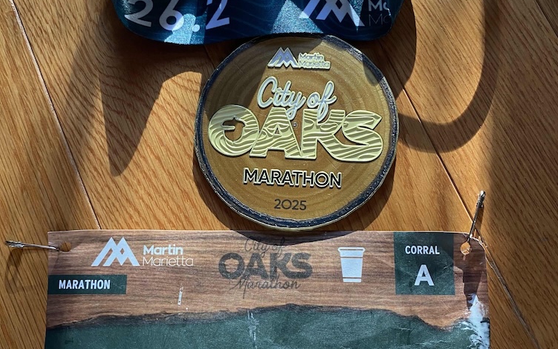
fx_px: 563
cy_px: 211
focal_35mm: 37
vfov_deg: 34.3
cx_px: 280
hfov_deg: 52.8
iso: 125
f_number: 1.8
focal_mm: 4.25
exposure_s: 1/61
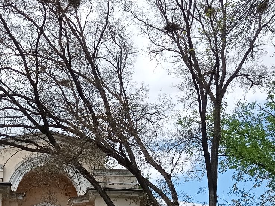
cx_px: 65
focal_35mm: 78
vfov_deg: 17.9
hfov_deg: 24.7
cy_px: 254
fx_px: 619
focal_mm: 4.74
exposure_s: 1/2188
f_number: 1.79
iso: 101
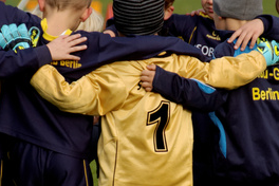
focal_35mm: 908
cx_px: 159
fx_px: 7036
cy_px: 120
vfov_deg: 1.5
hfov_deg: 2.3
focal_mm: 200
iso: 250
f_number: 5.6
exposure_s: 1/500
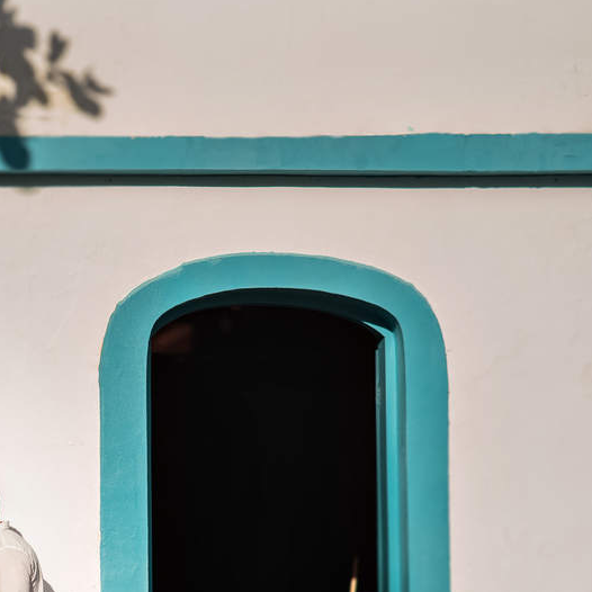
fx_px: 3193
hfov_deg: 10.5
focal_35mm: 165
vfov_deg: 10.6
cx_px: -30
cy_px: 338
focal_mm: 85
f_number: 4
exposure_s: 1/4000
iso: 250
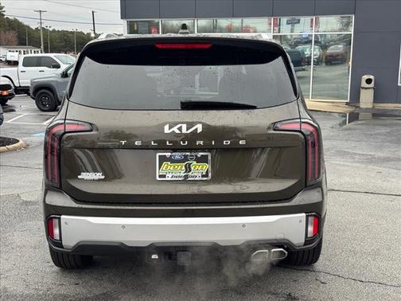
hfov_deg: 39.7
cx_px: 200
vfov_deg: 30.3
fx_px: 556
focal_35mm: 48
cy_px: 150
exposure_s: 1/481
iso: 64
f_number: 1.78
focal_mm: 6.76
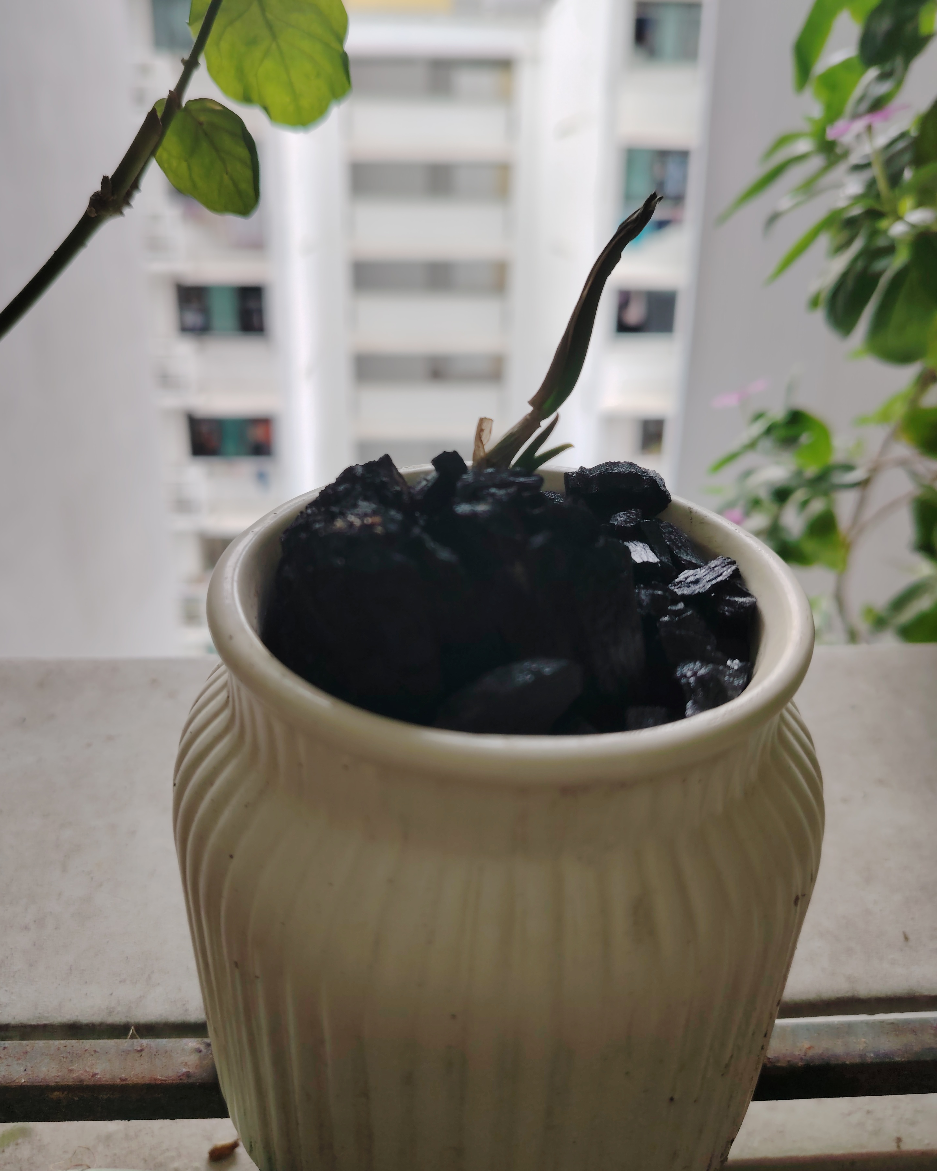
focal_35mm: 26
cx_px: 452
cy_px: 555
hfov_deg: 54.9
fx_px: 901
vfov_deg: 66.0
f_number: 1.75
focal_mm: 5.25
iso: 125
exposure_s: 1/50
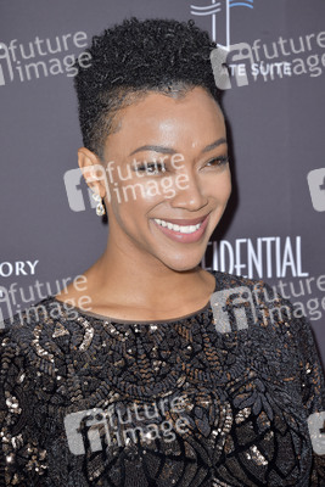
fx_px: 1826
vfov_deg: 15.2
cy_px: 244
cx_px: 162
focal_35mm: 135
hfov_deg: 10.2
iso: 160
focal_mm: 135
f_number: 7.1
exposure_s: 1/250
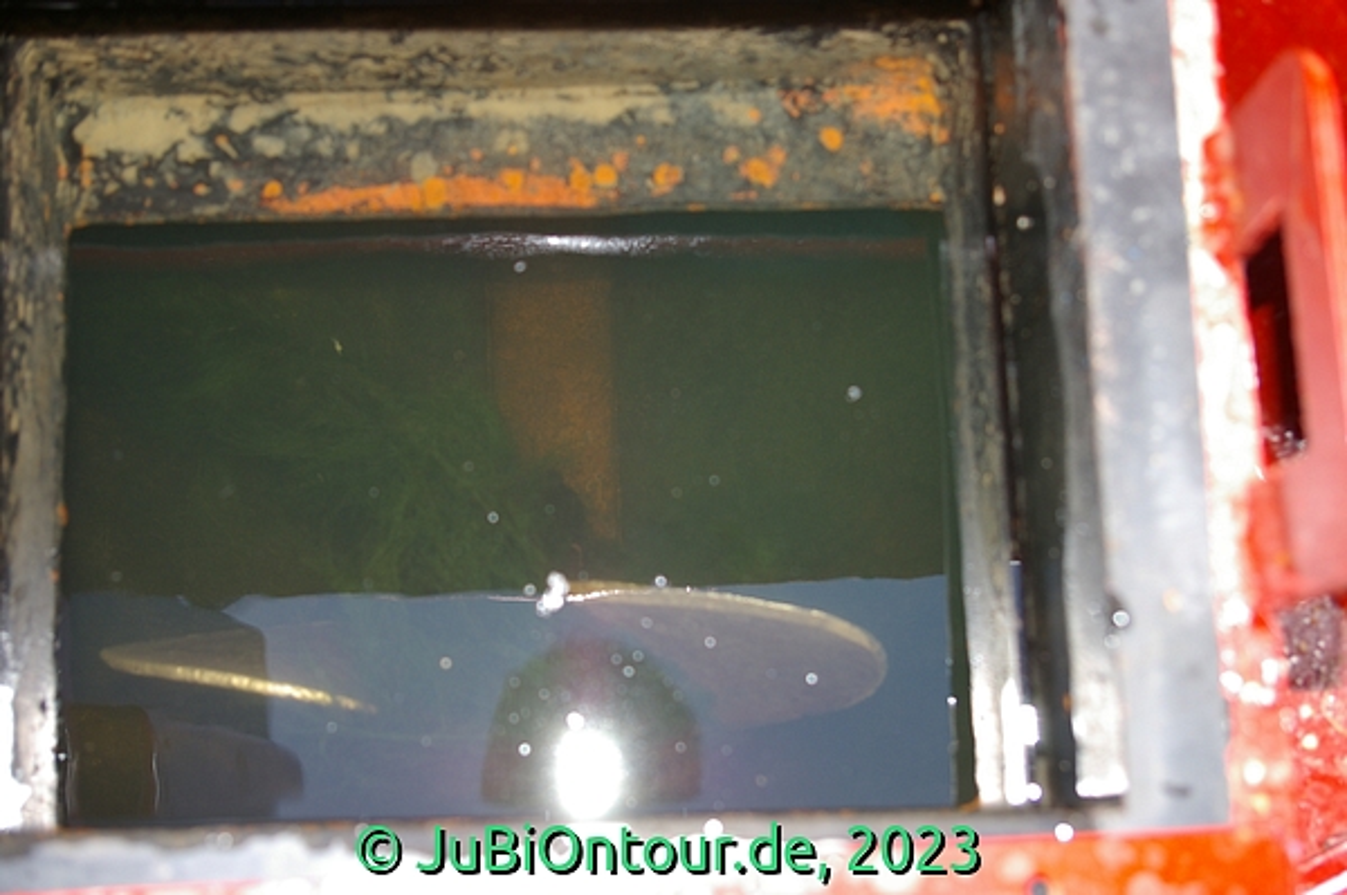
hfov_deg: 37.9
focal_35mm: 52
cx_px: 674
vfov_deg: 25.7
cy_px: 448
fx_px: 1963
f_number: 4.5
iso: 200
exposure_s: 1/45
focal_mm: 35
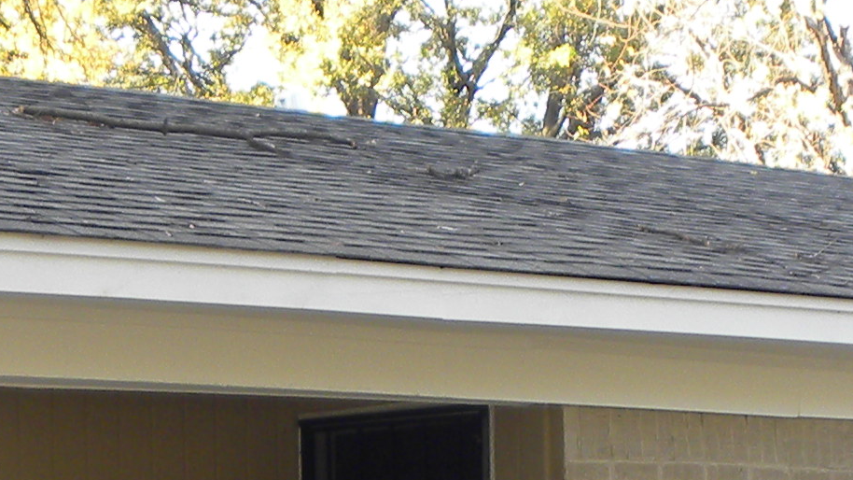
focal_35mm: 124
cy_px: 879
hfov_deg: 17.3
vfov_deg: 9.3
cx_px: 466
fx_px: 2804
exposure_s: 1/79.4
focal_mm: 4.6
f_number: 2.8
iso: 64
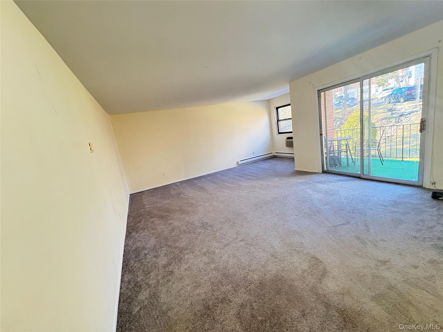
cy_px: 166
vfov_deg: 85.7
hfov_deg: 102.1
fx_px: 179
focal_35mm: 14
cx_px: 222
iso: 250
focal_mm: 2.22
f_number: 2.2
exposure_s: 1/60
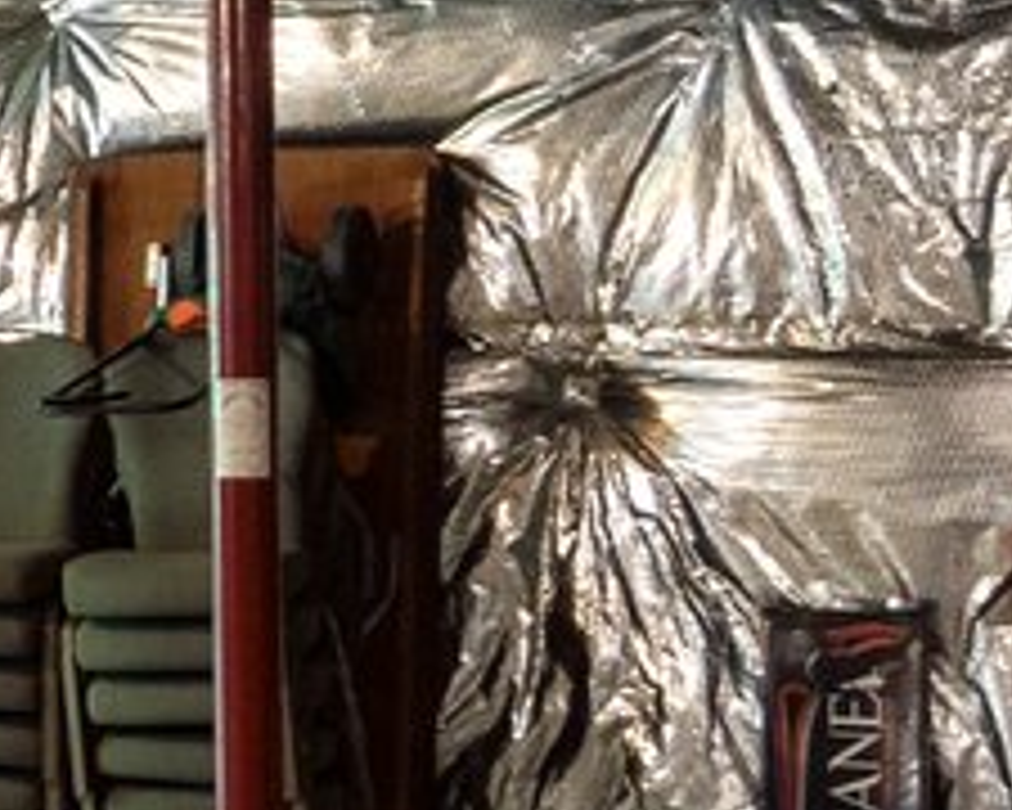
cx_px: -1678
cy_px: 394
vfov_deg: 12.1
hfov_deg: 11.4
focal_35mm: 128
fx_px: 3834
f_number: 8
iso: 100
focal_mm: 10
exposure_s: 1.6
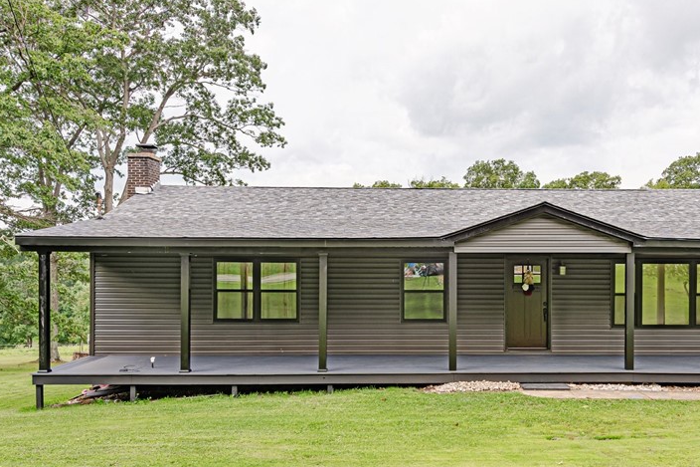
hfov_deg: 51.2
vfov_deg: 35.8
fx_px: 719
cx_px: 451
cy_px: 270
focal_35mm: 37
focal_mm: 24
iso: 50
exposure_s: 1/200
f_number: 11
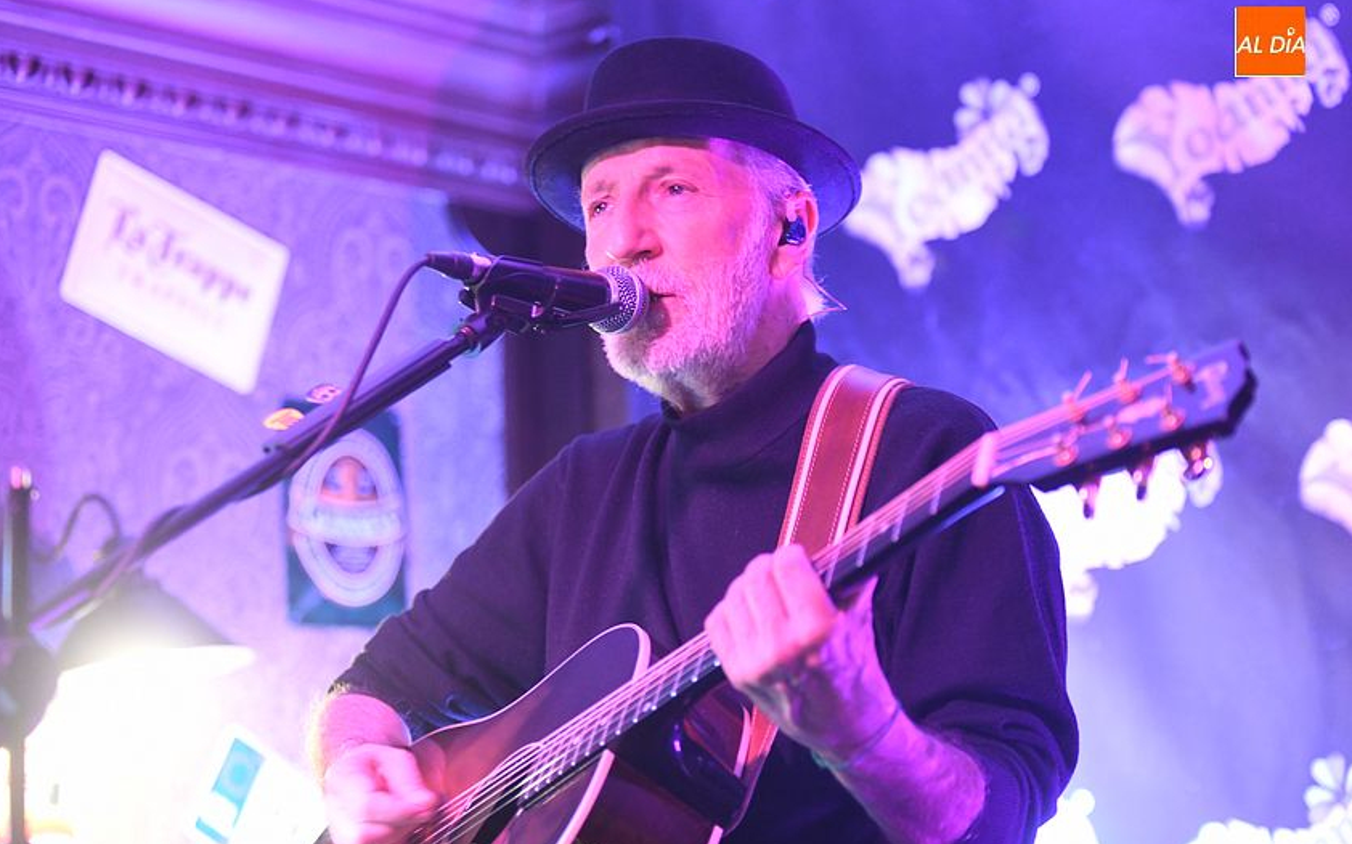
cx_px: 673
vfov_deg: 18.1
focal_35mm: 72
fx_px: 2653
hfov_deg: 28.6
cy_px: 410
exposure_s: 1/50
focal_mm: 70
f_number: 2.8
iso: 6400
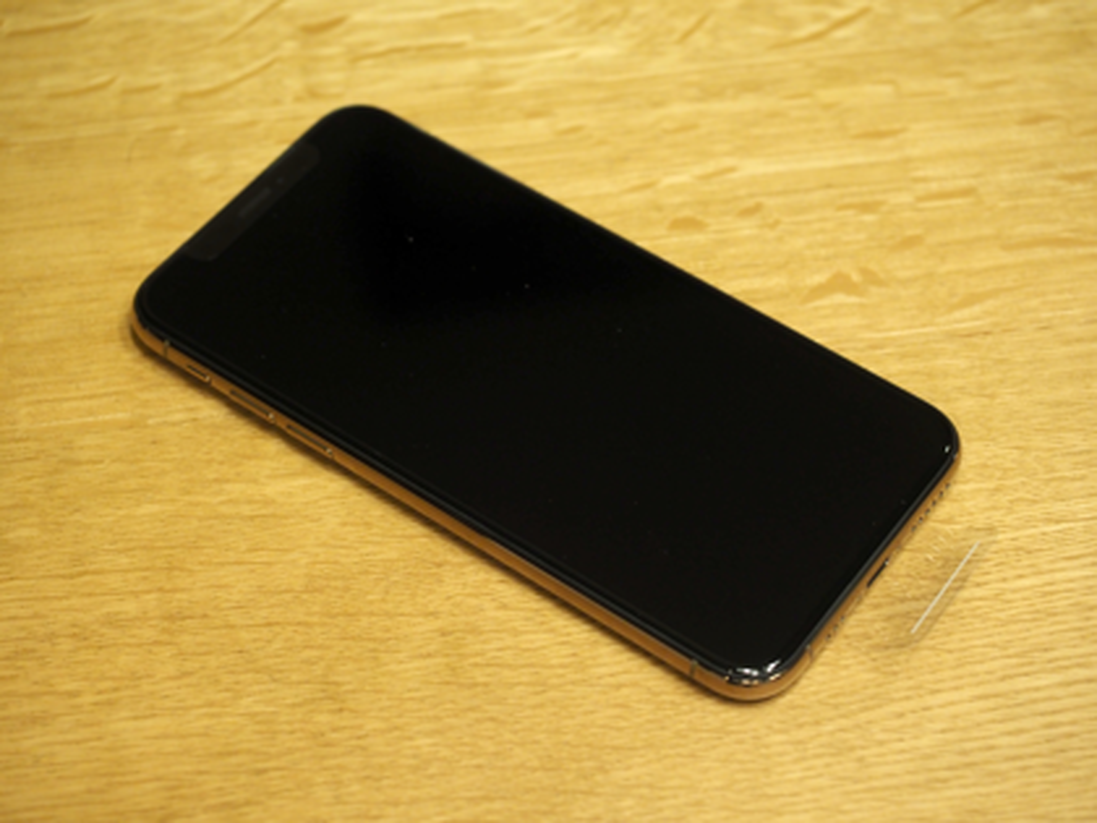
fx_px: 2535
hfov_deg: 24.4
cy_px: 412
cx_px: 548
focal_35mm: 80
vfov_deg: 18.4
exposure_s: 1/80
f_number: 4
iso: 800
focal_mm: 40
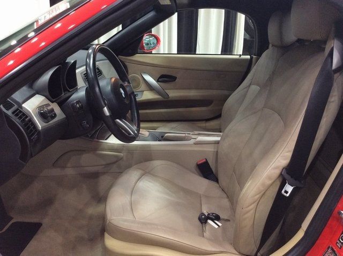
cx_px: 172
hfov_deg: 56.9
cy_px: 128
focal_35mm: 32
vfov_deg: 44.1
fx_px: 317
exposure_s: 1/25
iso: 160
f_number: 2.4
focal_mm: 3.3
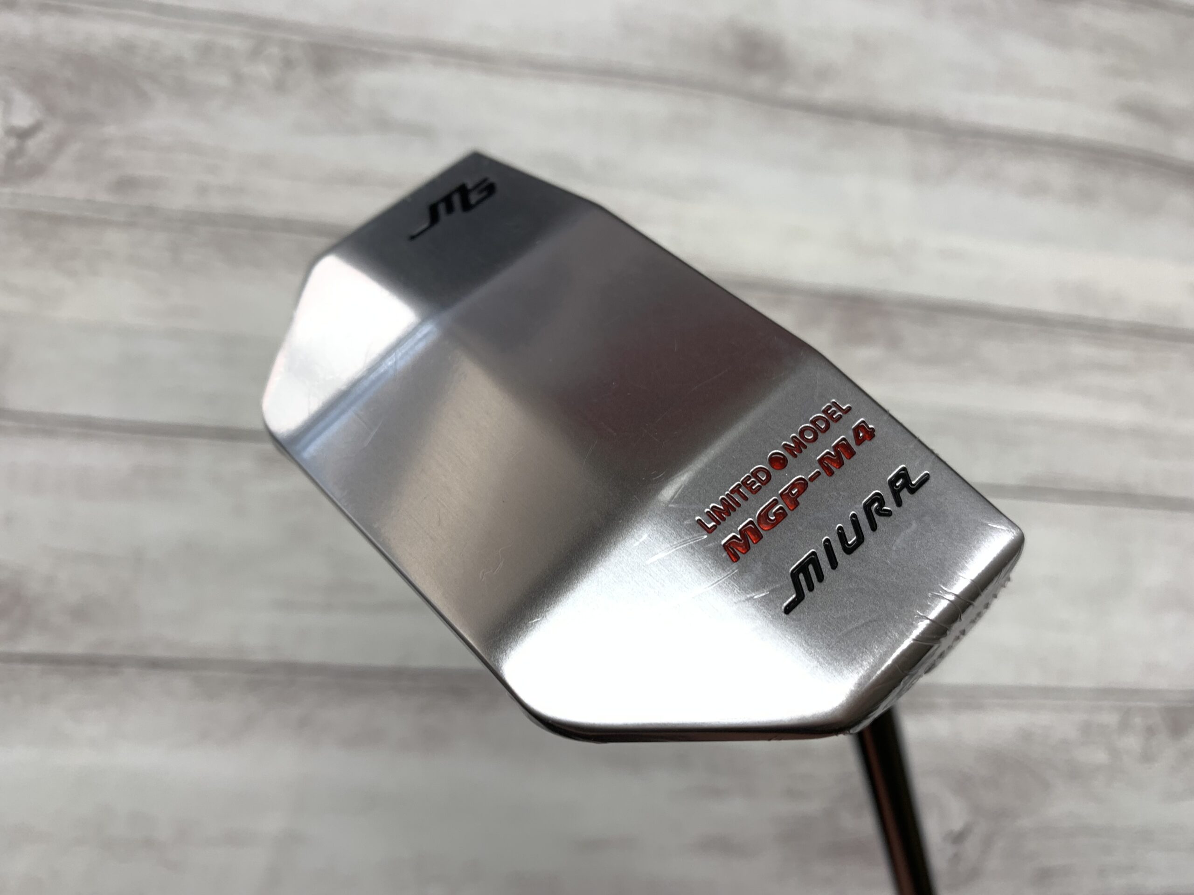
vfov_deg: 53.1
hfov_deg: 67.3
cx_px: 597
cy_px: 448
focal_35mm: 26
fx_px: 897
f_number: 1.8
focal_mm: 4.25
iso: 40
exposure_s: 1/100
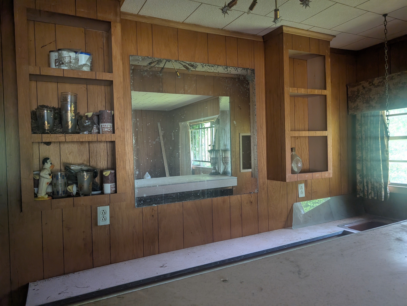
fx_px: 283
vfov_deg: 56.9
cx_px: 204
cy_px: 153
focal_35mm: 24
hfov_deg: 71.5
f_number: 1.68
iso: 234
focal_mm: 6.9
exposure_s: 1/143
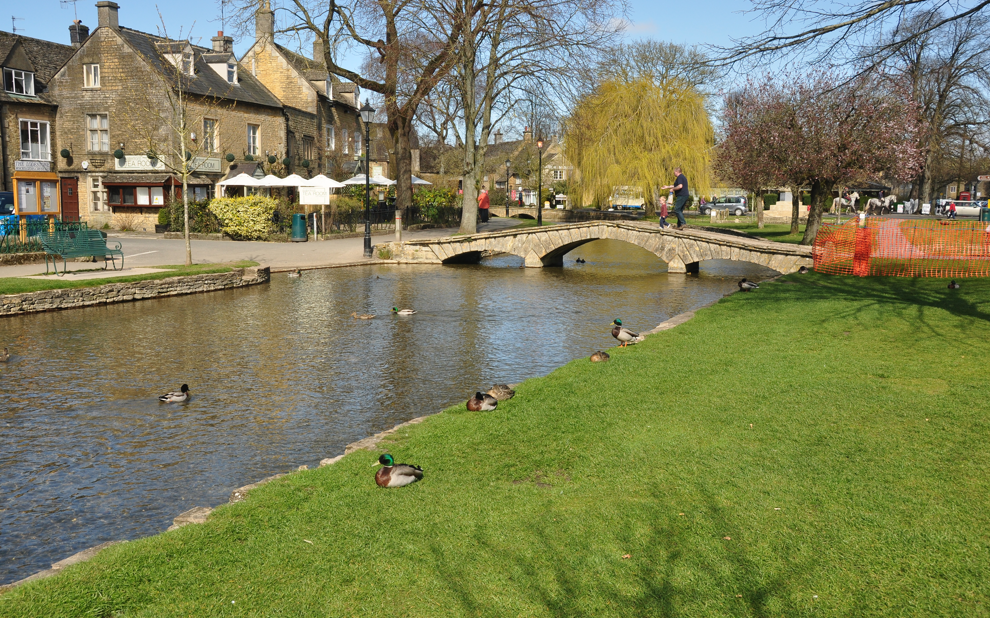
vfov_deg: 34.4
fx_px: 998
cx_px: 493
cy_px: 308
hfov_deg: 52.8
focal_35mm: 37
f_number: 8
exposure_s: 1/320
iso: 200
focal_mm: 24
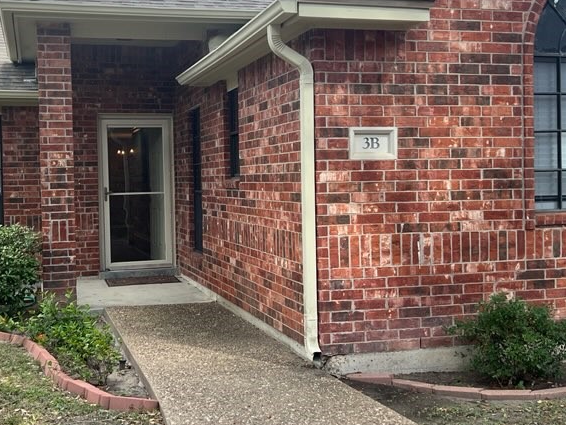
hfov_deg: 40.3
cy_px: 184
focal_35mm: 47
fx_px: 769
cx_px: 234
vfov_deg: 30.9
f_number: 1.5
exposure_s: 1/544
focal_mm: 5.7
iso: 50
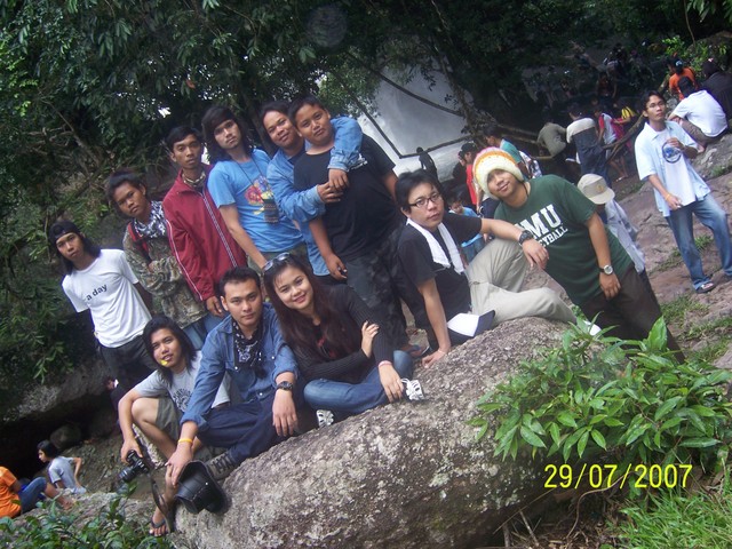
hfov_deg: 51.4
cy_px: 274
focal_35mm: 36
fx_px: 761
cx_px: 366
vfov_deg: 39.7
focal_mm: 6.2
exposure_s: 1/60
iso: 80
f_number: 2.8
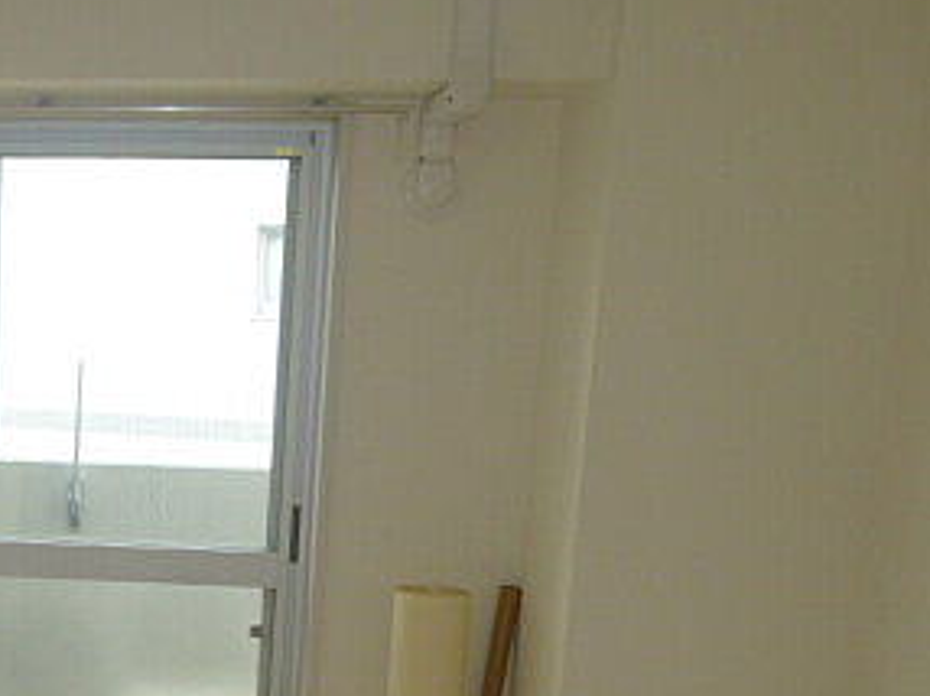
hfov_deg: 30.8
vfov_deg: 25.3
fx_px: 1503
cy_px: 624
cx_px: -88
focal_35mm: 56
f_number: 3.1
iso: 100
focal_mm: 4.5
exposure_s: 1/160
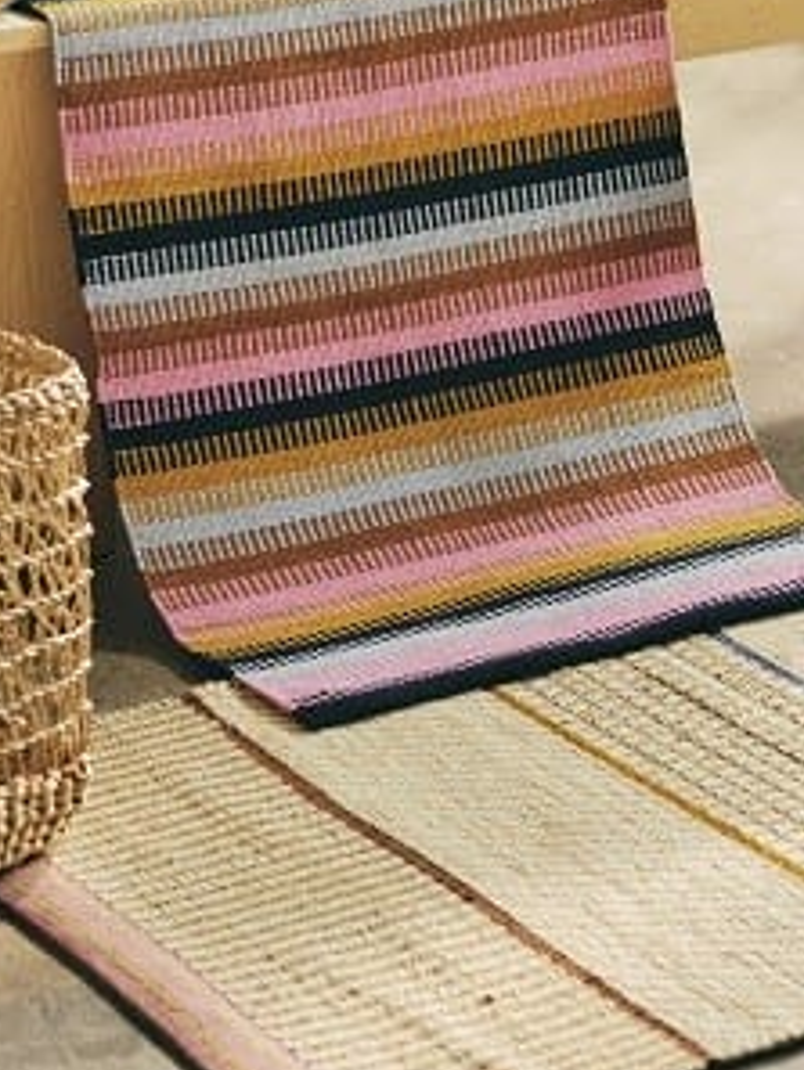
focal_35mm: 157
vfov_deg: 12.1
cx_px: 512
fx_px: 4859
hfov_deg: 9.5
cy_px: -449
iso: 400
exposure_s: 1/50
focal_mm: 63
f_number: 2.8
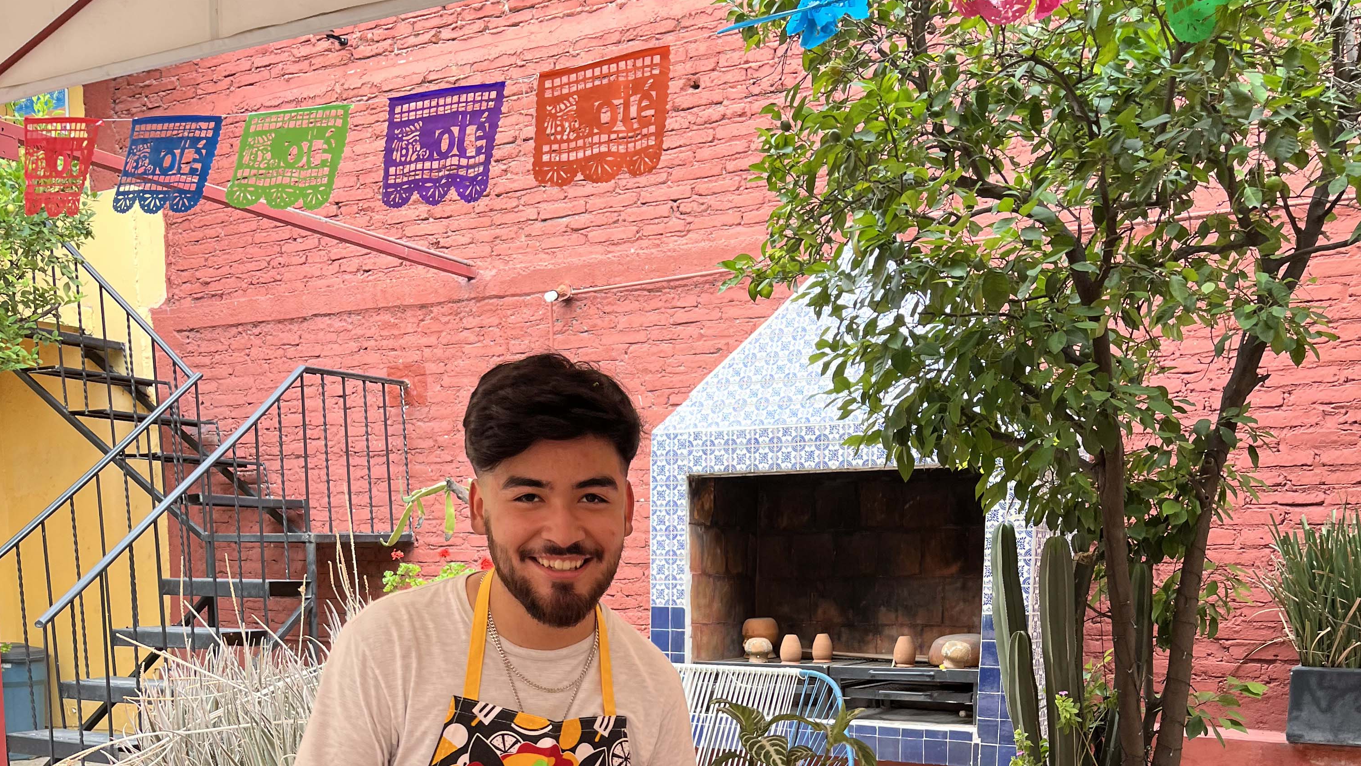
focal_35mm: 38
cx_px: 683
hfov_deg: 52.8
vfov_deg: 28.9
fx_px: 1371
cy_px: 795
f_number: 1.6
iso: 40
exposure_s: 1/193
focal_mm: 5.1
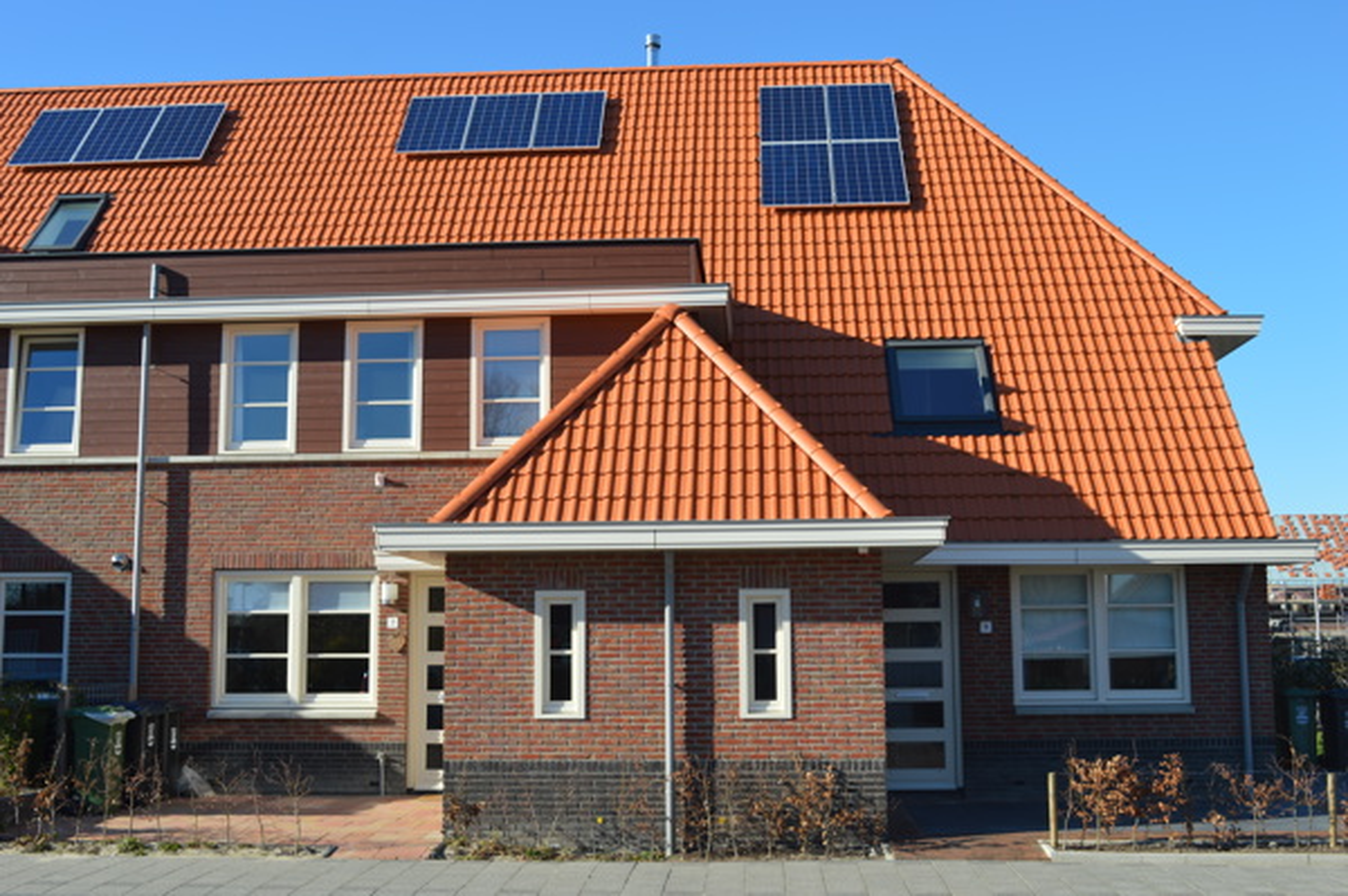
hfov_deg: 48.0
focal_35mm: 40
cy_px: 448
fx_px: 1515
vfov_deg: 33.0
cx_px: 674
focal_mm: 27
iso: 100
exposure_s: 1/250
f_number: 8
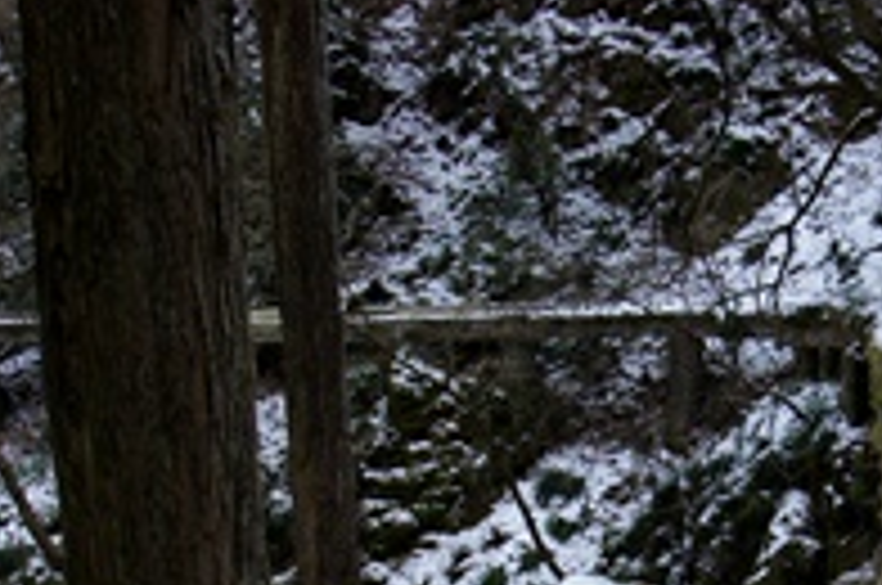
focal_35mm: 77
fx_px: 1889
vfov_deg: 17.1
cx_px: 693
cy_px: 637
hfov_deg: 25.9
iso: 200
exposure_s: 1/40
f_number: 4
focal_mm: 21
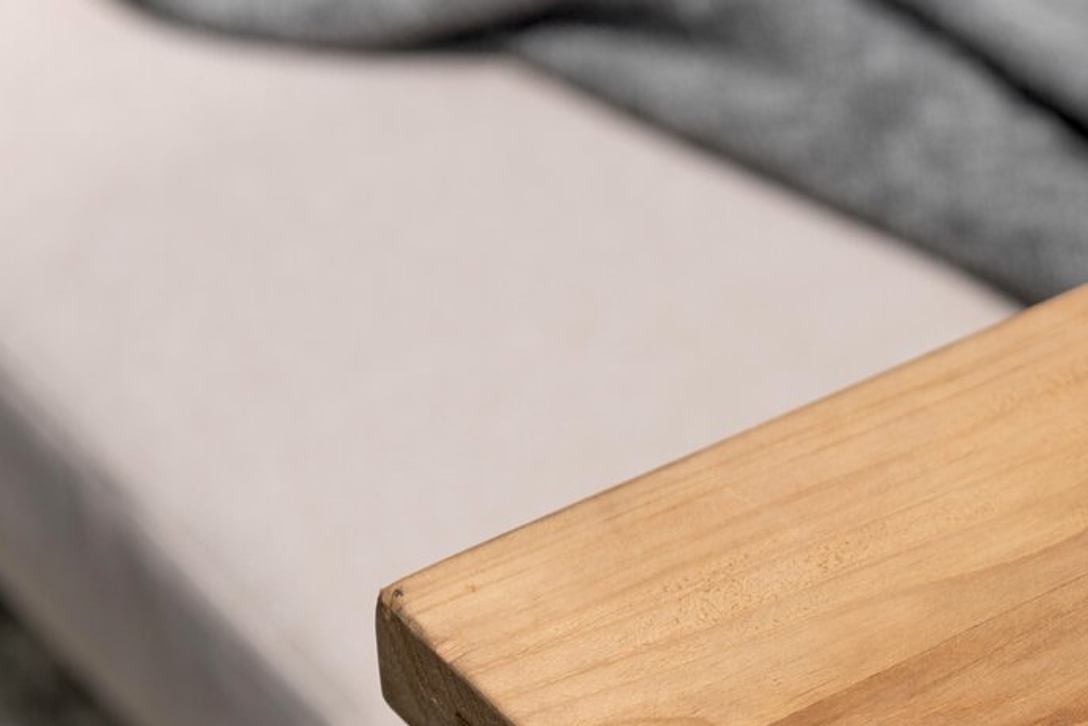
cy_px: 753
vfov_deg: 8.4
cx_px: 1085
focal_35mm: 162
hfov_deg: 12.5
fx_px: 4897
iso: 100
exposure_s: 1/2500
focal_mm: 70
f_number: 3.5
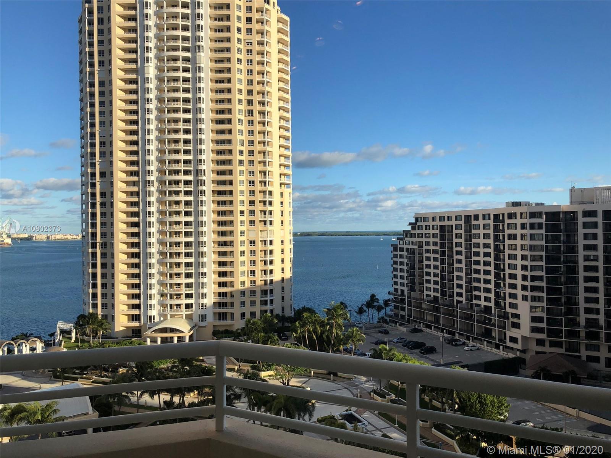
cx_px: 306
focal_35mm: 28
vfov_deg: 49.7
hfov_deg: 63.4
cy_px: 229
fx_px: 494
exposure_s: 1/823
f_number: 1.8
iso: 20
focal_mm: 4
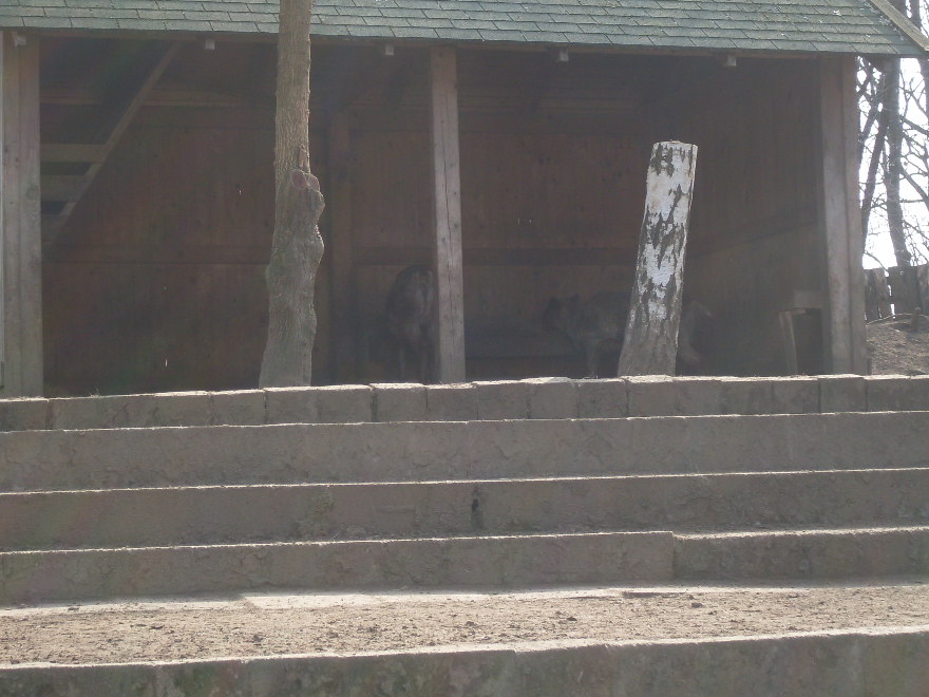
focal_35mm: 107
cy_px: 294
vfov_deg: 13.8
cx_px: 439
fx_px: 2872
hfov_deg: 18.4
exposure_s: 1/180
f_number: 4.4
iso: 80
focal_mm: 15.3
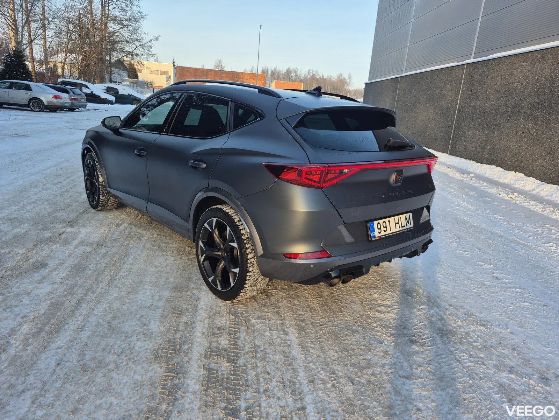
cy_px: 210
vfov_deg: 58.9
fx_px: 371
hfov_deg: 73.9
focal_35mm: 23
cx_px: 280
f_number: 1.8
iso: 25
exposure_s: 1/366
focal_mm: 5.4
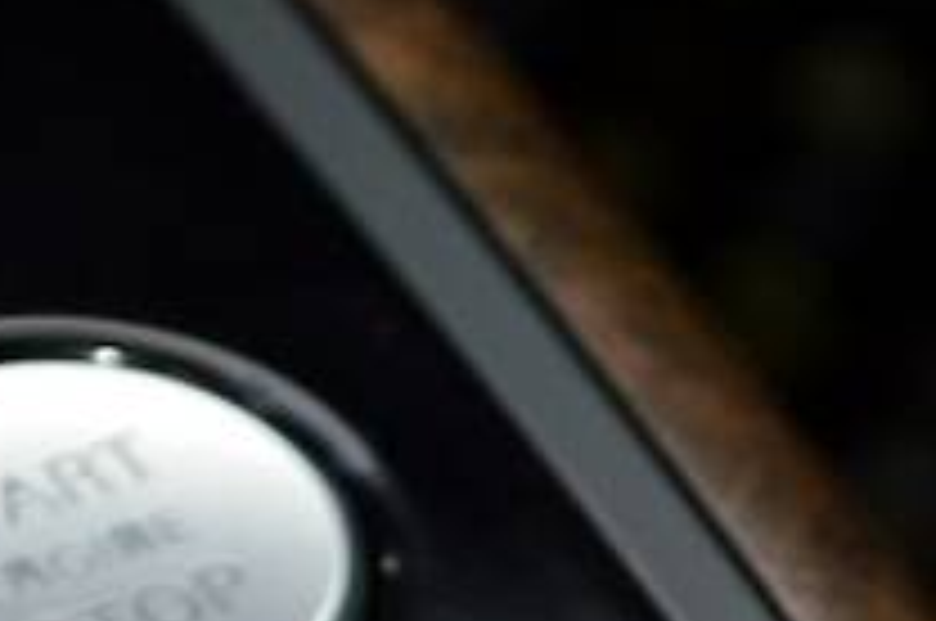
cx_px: 364
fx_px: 8227
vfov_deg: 4.3
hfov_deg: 6.5
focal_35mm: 317
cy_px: 1026
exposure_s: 1/125
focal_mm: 55
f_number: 5.6
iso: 200
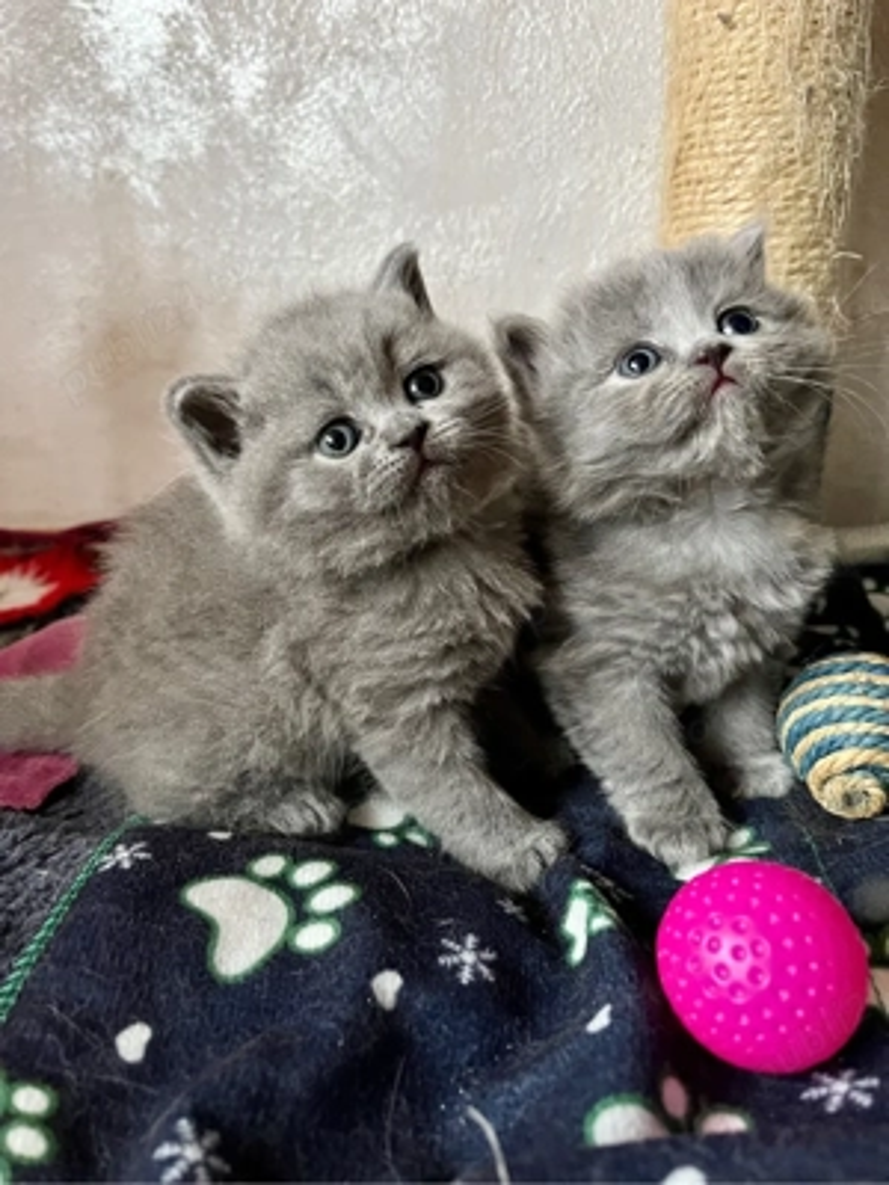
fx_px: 890
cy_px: 592
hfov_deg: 53.1
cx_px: 444
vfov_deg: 67.3
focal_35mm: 26
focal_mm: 5.1
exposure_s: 1/35
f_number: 1.6
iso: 640
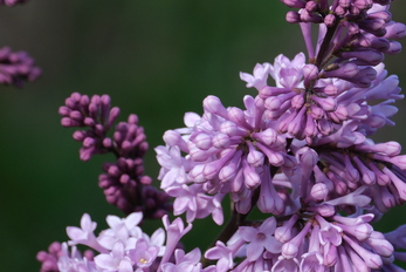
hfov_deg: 1.2
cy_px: 23
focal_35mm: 1658
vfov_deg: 0.8
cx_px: 339
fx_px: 18714
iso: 500
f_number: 8
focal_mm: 600
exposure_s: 1/280
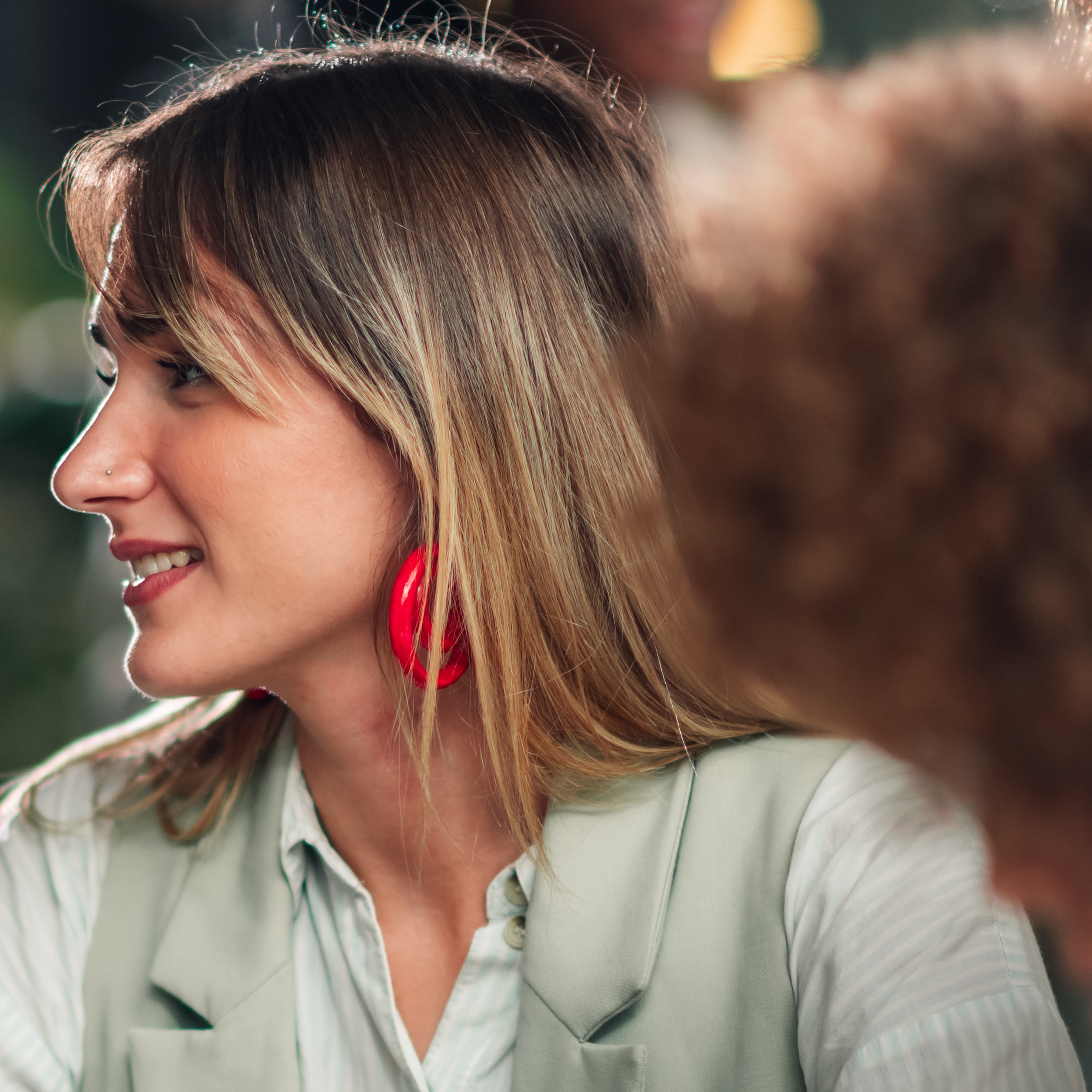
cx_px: 256
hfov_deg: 7.7
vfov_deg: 7.7
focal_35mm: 227
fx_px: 8102
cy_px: 865
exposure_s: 1/400
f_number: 1.4
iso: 160
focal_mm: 85
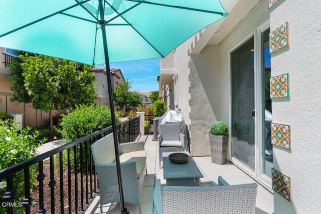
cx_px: 160
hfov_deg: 96.7
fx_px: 143
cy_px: 107
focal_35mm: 16
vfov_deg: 73.9
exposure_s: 1/80
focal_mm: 16
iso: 400
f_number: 8
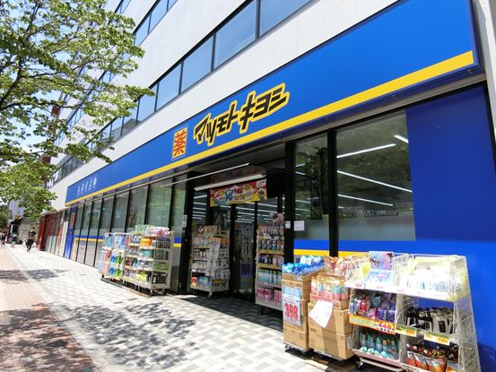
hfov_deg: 76.3
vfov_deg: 61.0
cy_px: 174
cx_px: 260
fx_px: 315
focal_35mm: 22
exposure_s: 1/1000
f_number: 2.7
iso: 80
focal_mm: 4.06
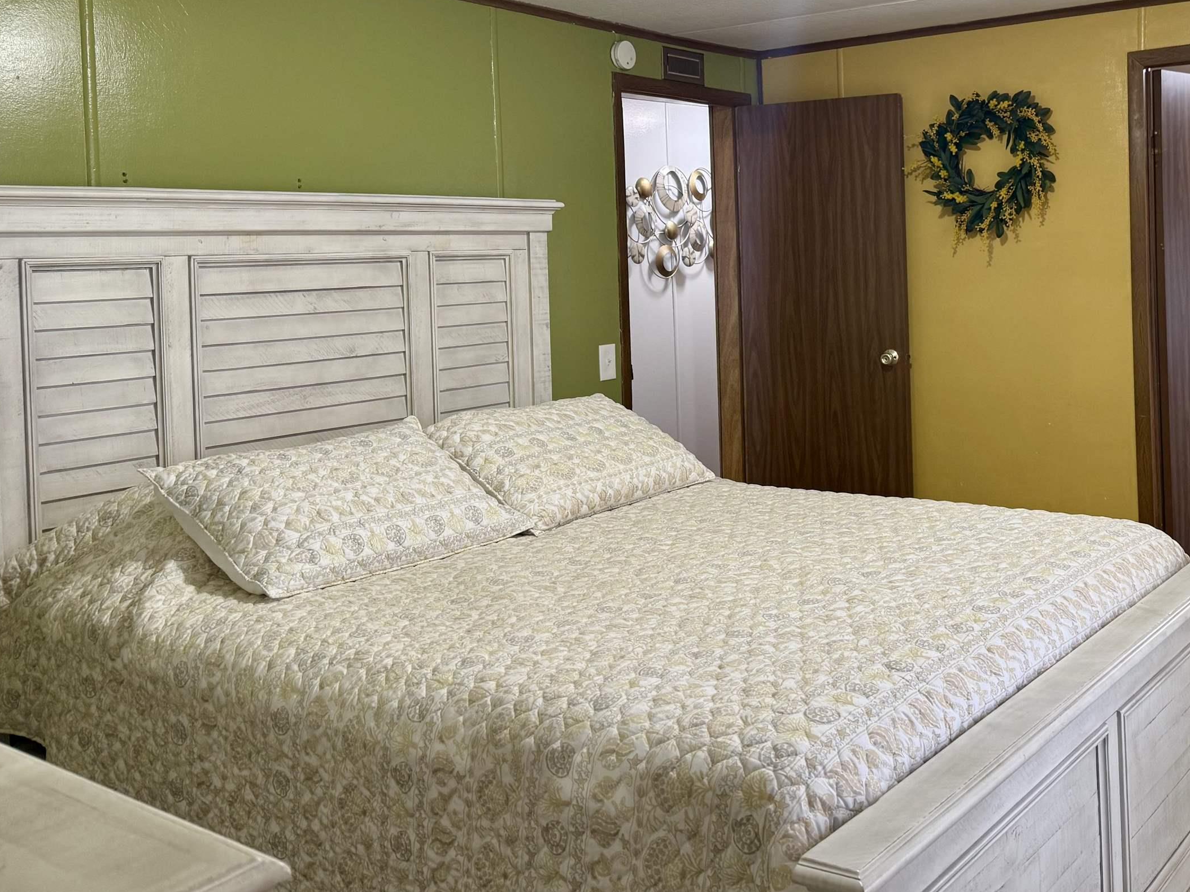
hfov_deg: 51.1
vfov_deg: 39.9
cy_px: 265
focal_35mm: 35
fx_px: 1203
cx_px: 842
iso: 160
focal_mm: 6.76
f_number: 1.78
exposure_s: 1/60
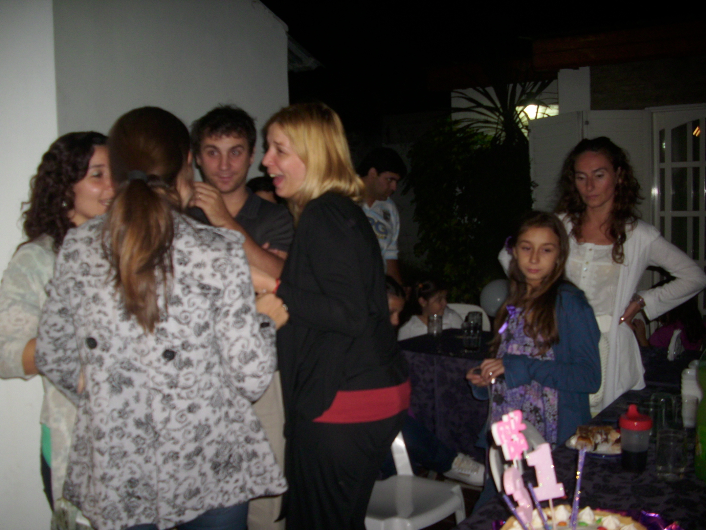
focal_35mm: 31
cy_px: 265
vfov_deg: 45.4
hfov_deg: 58.4
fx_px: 632
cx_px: 353
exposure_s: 1/30
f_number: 2.8
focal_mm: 6.2
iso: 100
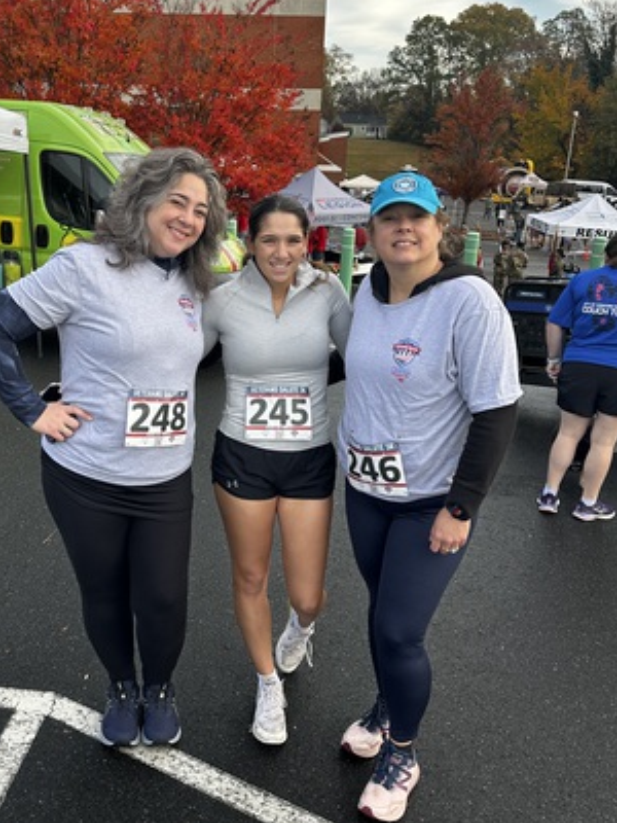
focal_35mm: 33
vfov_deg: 55.2
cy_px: 366
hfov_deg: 42.7
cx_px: 239
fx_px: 784
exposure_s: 1/718
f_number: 1.78
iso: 80
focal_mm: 6.86
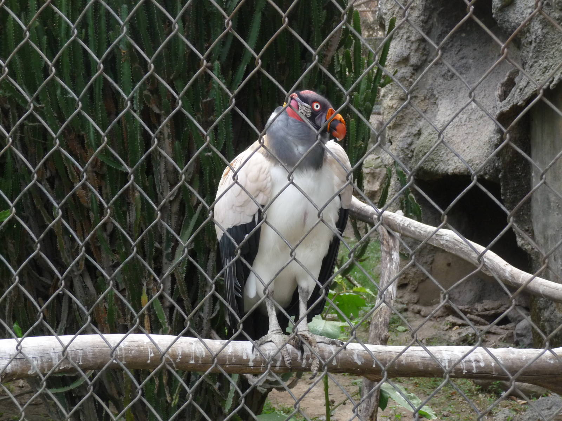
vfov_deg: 17.6
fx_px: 1364
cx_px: 281
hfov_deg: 23.3
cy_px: 210
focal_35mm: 84
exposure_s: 1/160
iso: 200
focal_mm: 14.2
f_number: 4.7
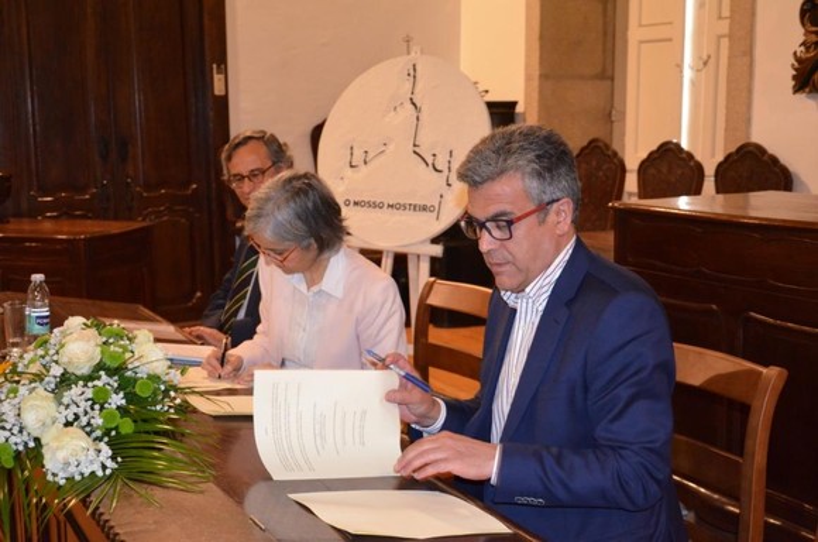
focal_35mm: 48
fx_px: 1088
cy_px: 271
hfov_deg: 41.2
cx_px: 409
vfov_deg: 27.9
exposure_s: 1/60
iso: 3200
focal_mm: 32
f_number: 4.2
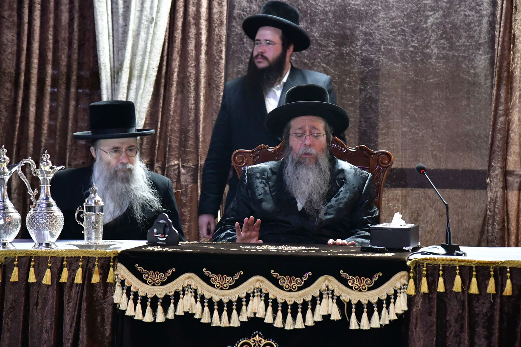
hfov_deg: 17.1
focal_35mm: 120
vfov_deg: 11.4
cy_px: 174
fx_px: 1736
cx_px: 260
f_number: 5.6
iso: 16000
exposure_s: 1/100
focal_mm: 120
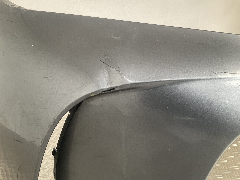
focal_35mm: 29
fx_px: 201
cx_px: 120
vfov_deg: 48.2
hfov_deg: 61.7
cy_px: 90
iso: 40
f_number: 1.8
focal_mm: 3
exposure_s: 1/60
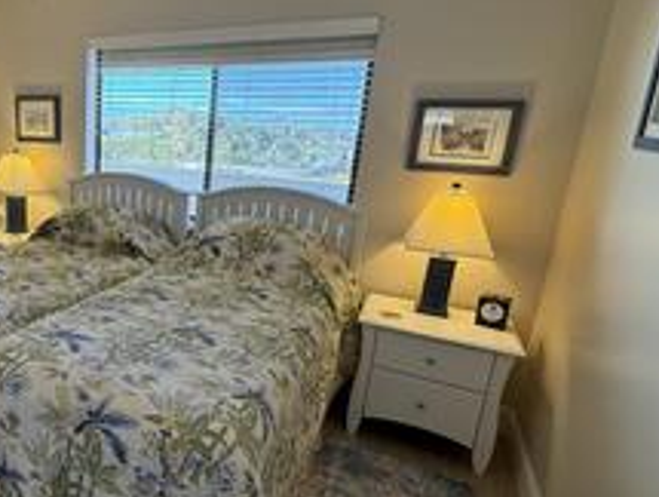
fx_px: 496
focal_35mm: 26
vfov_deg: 53.2
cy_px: 252
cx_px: 129
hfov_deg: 61.5
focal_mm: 2.22
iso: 100
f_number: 2.2
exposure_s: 1/120
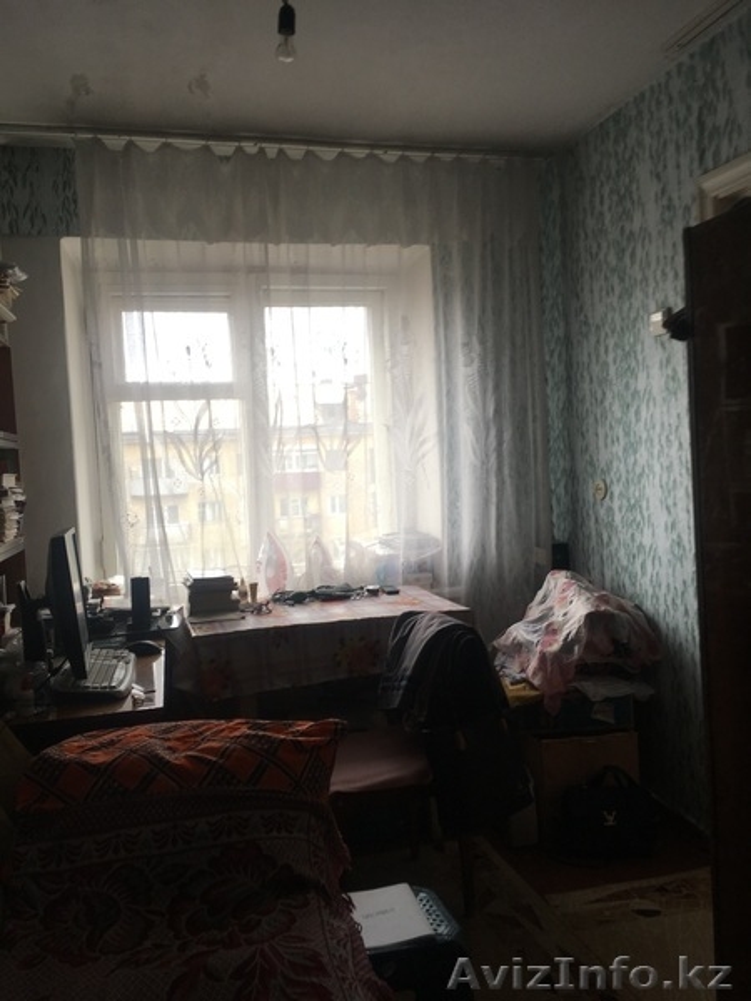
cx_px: 376
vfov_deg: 61.7
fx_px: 839
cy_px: 500
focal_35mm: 29
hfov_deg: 48.2
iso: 25
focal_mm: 4.15
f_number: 2.2
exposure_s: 1/50
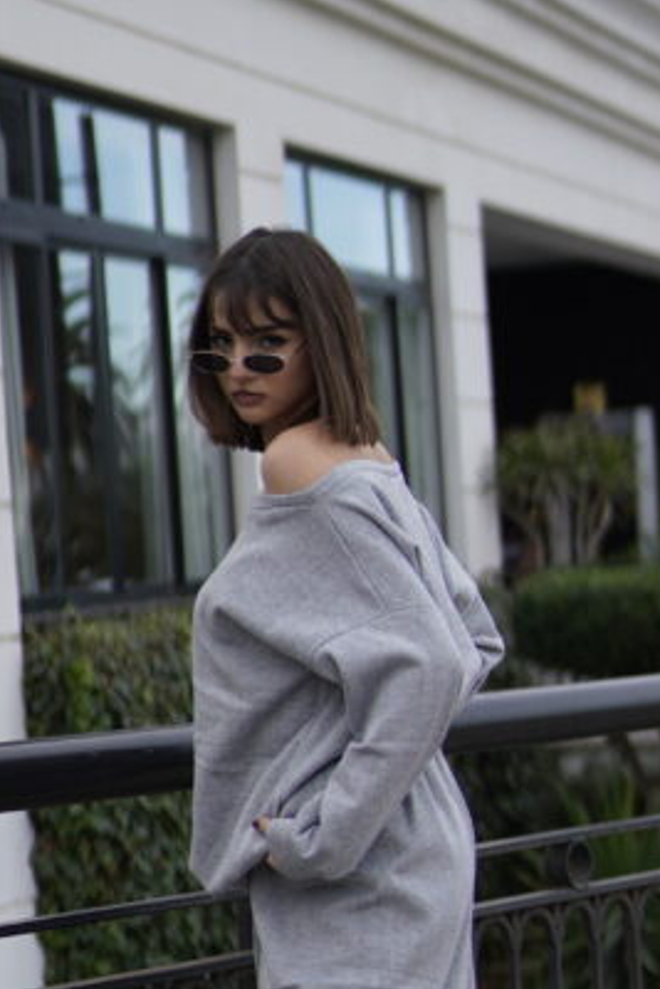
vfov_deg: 17.4
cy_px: 656
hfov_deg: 11.7
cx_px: 361
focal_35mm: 117
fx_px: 3214
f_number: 1.2
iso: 200
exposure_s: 1/6400
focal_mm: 35
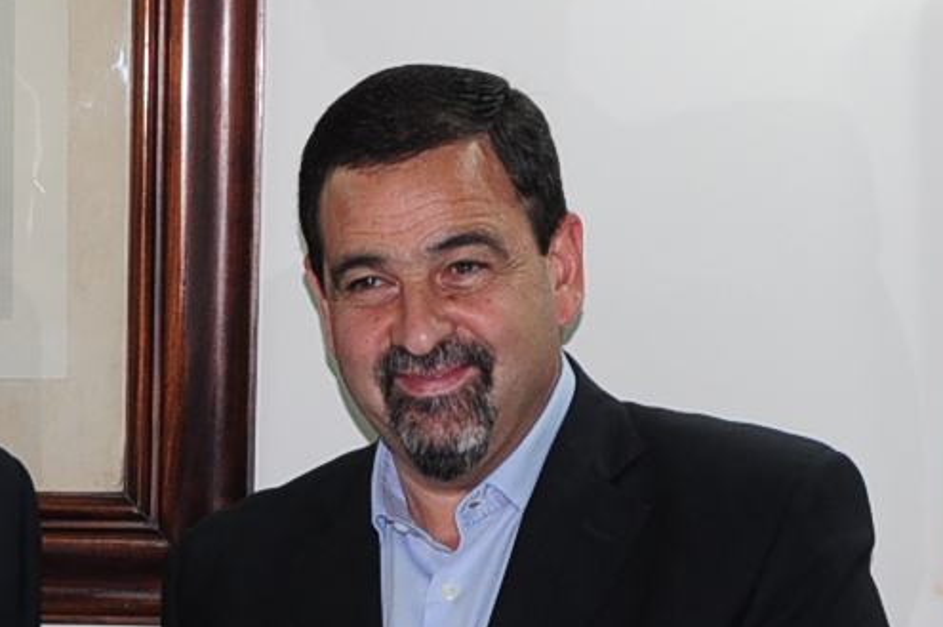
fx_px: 4422
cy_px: 1001
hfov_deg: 12.1
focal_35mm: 169
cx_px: 46
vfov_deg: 7.9
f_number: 5.6
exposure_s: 1/60
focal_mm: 26
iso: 320
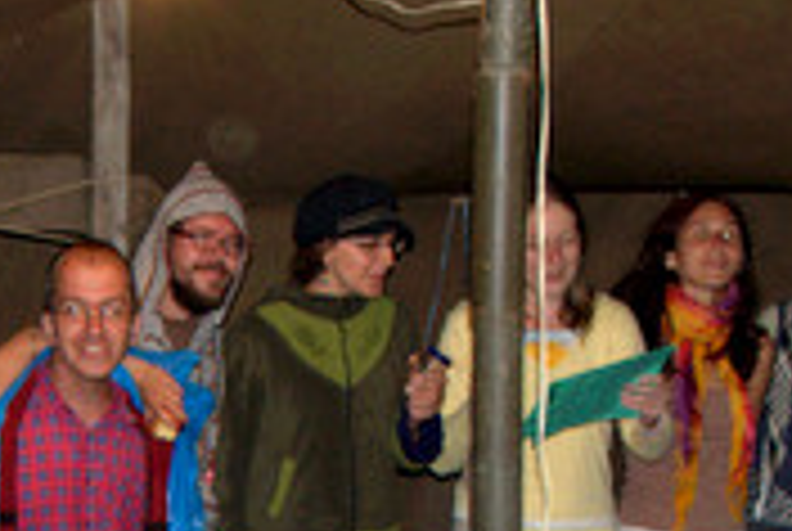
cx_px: 45
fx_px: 2997
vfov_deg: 9.9
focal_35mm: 136
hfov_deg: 14.9
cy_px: 677
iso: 280
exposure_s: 1/60
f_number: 3.5
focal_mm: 20
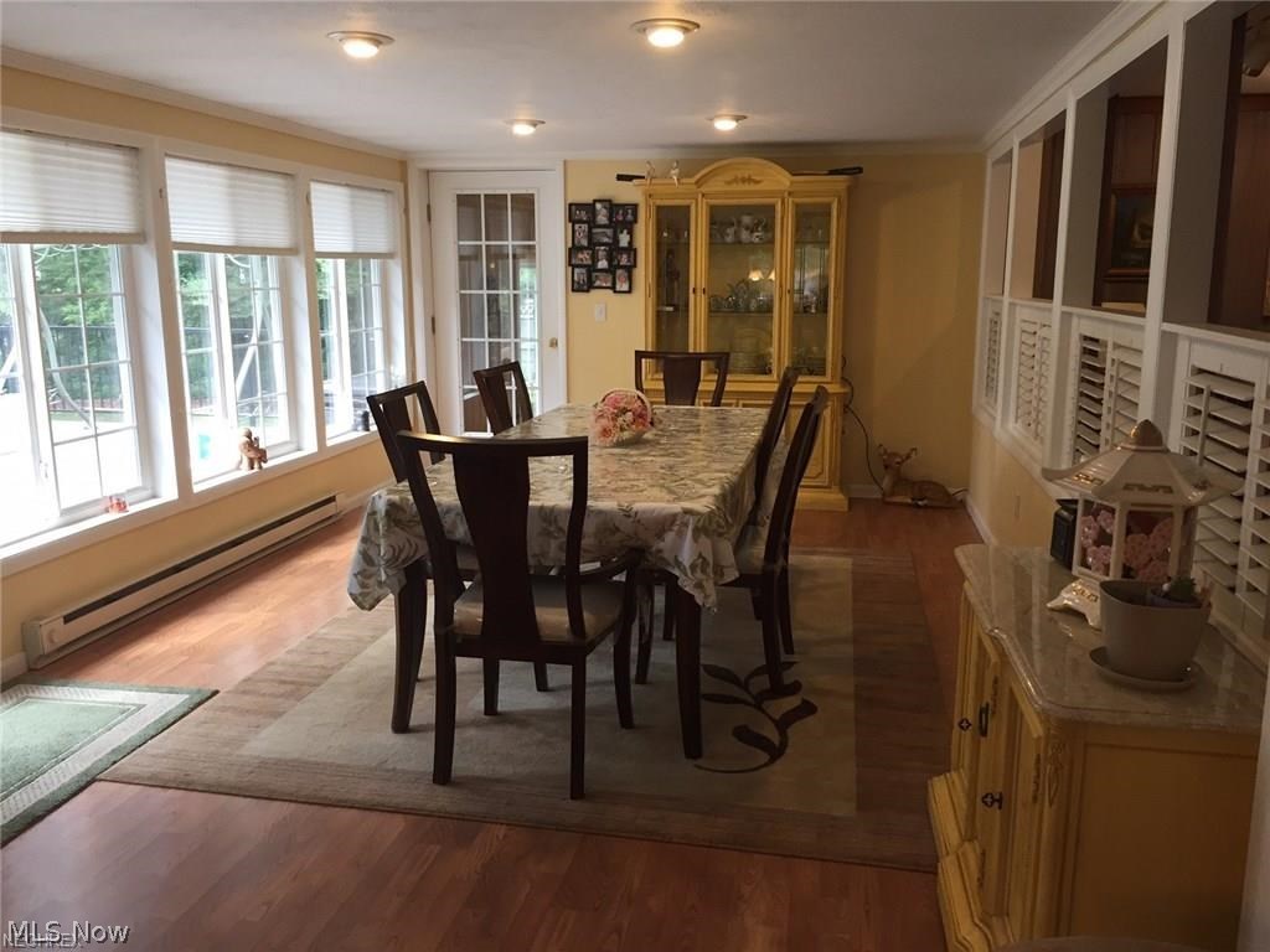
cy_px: 476
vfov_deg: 48.2
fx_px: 1064
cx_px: 635
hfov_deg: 61.7
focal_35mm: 29
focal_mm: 4.15
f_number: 2.2
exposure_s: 1/30
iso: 40
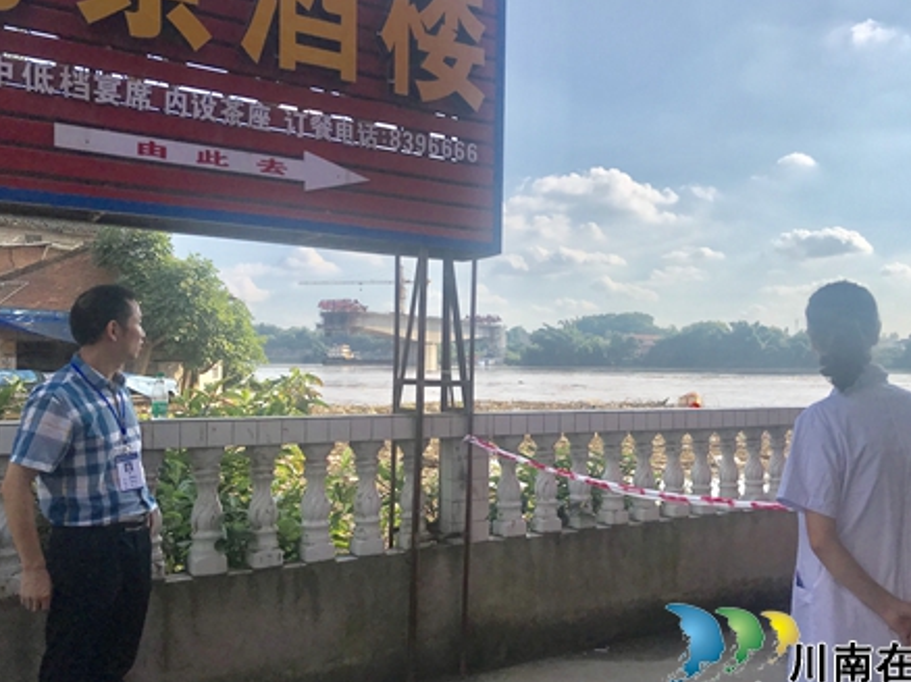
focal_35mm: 32
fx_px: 842
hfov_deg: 56.8
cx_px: 495
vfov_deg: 44.1
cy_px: 363
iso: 20
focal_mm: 3.99
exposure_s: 1/3195
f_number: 1.8
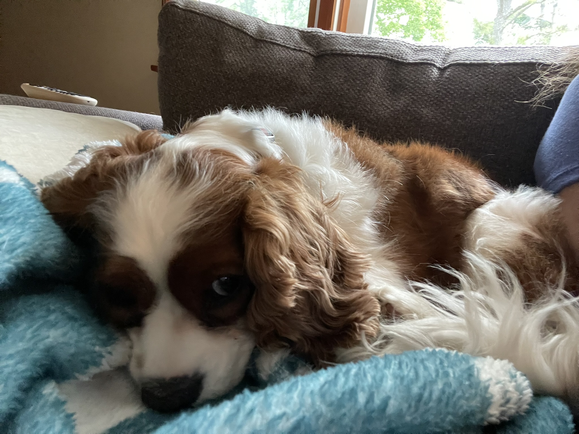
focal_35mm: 23
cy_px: 217
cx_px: 290
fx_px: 385
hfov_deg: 73.9
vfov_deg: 58.9
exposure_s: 1/24
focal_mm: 2.71
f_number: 2.2
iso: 800
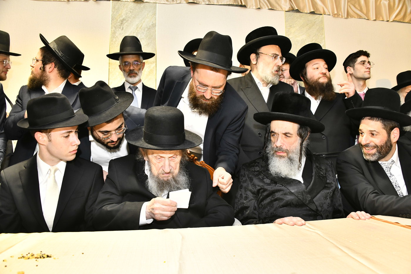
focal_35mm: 28
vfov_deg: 46.4
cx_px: 206
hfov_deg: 65.5
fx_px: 320
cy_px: 137
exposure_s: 1/160
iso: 1600
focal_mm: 28
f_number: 5.6
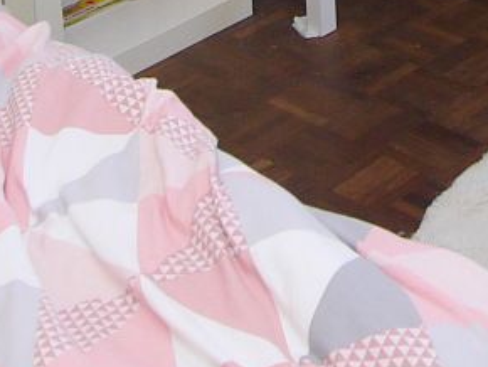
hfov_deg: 15.2
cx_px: 517
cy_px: -480
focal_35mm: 127
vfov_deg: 10.3
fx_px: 1792
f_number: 4
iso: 100
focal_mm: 9
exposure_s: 1/60
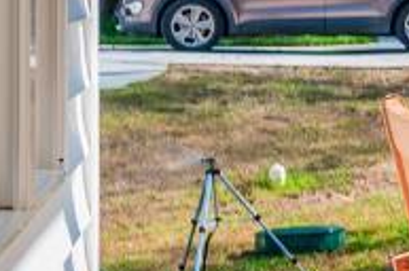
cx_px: 1246
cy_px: 1
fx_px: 2643
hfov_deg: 7.7
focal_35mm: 233
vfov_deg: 5.9
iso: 800
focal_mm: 30
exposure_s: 1/5000
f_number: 4
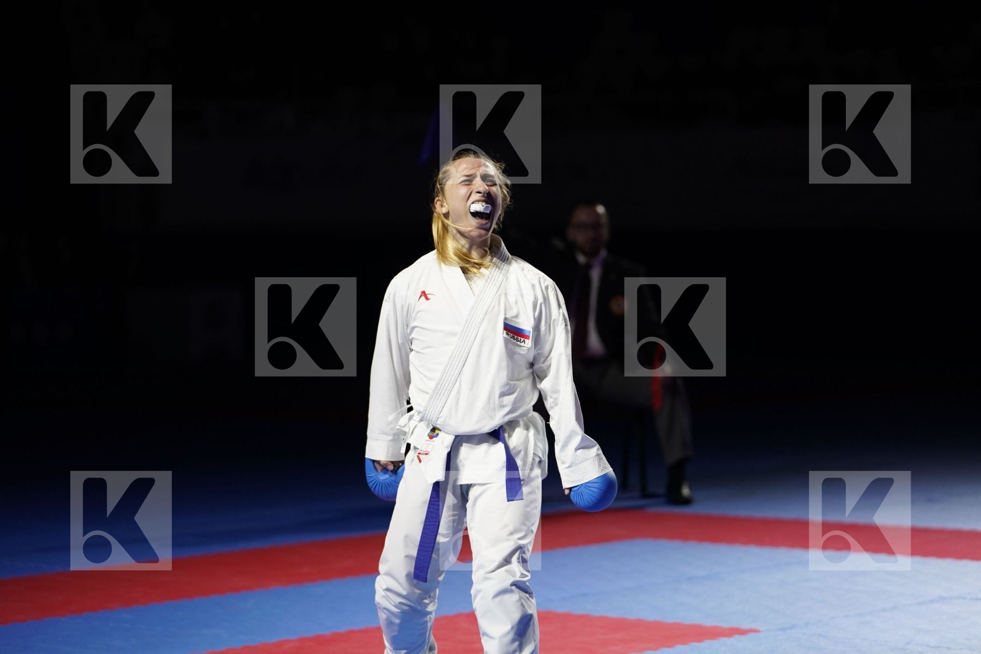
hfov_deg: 19.3
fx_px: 2888
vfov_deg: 12.9
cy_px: 327
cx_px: 490
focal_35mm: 106
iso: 1250
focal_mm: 106
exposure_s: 1/1000
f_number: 2.8
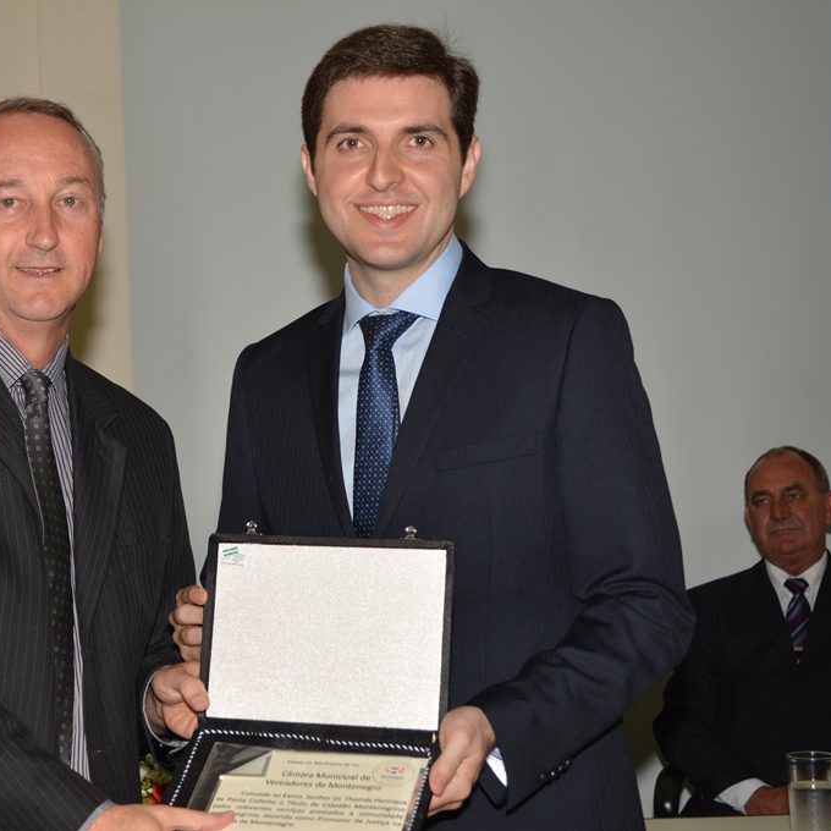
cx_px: 222
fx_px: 1983
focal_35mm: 73
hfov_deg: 23.5
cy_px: 415
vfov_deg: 23.7
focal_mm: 38
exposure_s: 1/60
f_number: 5
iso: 100
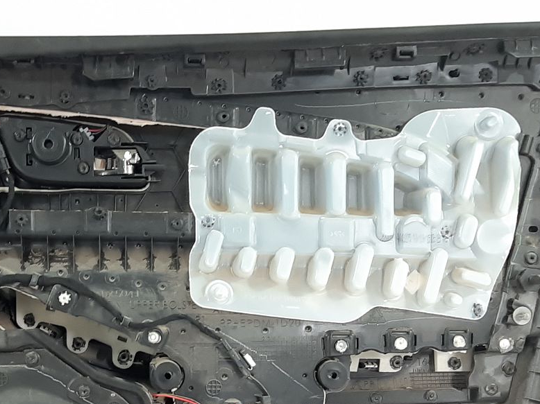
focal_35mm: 59
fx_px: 920
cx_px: 135
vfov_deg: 24.3
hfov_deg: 32.1
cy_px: 333
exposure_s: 1/50
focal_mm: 3.93
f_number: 1.7
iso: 160
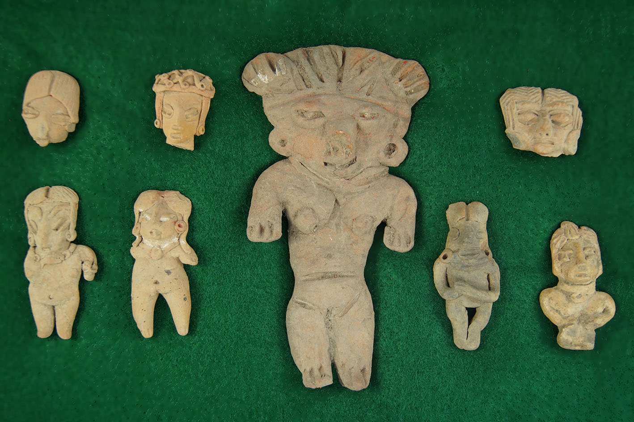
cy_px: 211
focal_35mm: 42
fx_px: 739
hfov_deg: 46.4
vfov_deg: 31.9
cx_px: 317
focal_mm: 28
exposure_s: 1/60
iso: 640
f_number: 4.5
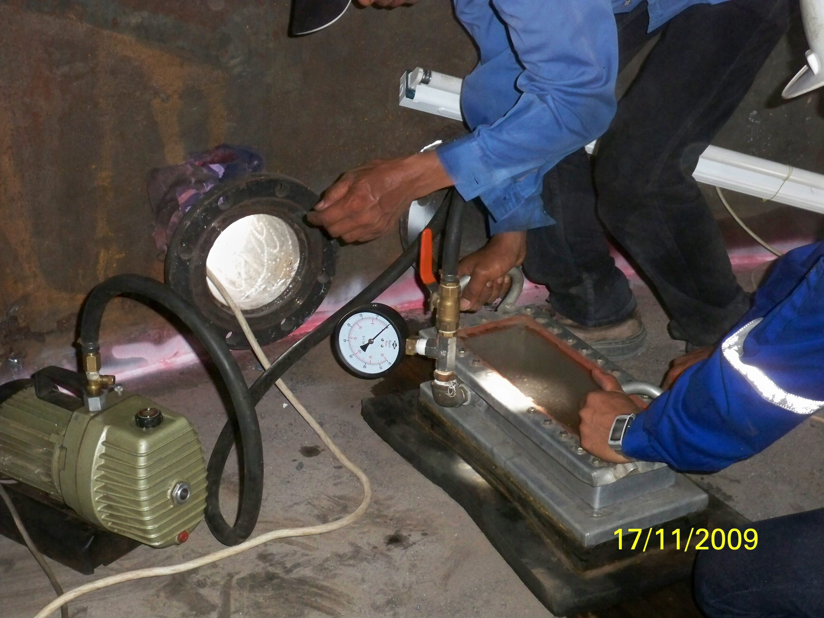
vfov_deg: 21.6
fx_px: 1619
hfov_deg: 28.6
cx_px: 412
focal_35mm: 68
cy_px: 309
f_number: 4.5
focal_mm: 12.1
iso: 400
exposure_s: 1/80
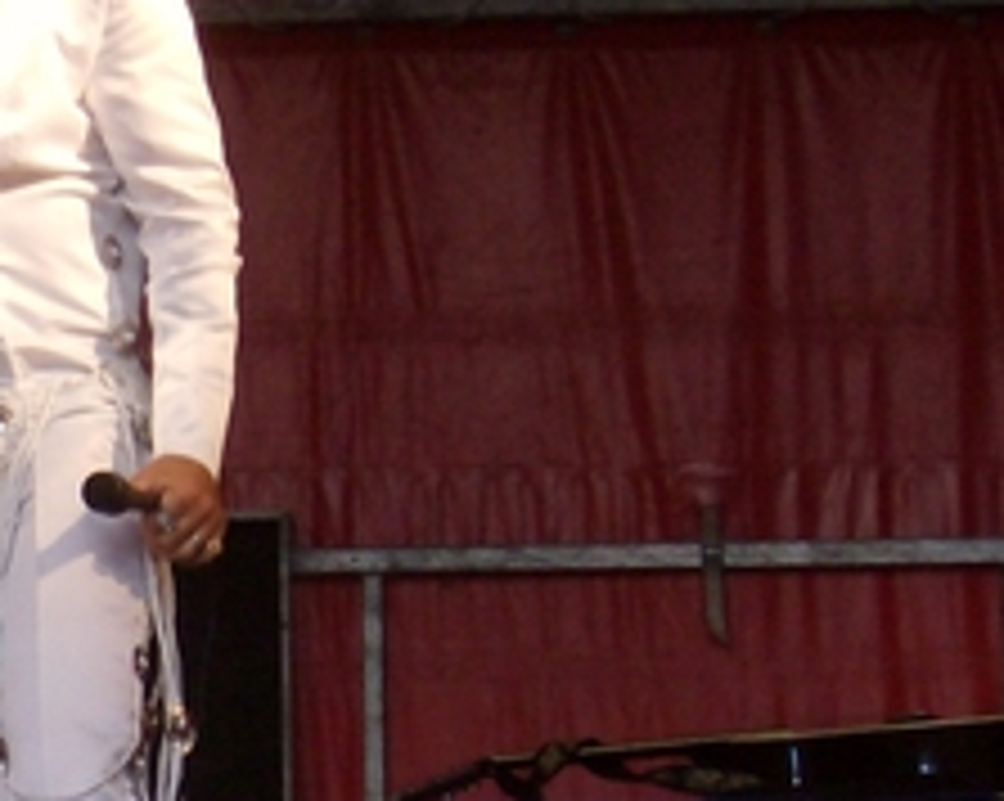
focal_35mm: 283
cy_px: 583
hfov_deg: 6.8
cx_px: -113
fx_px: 8402
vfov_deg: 5.5
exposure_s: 1/125
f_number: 4.8
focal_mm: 18
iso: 200
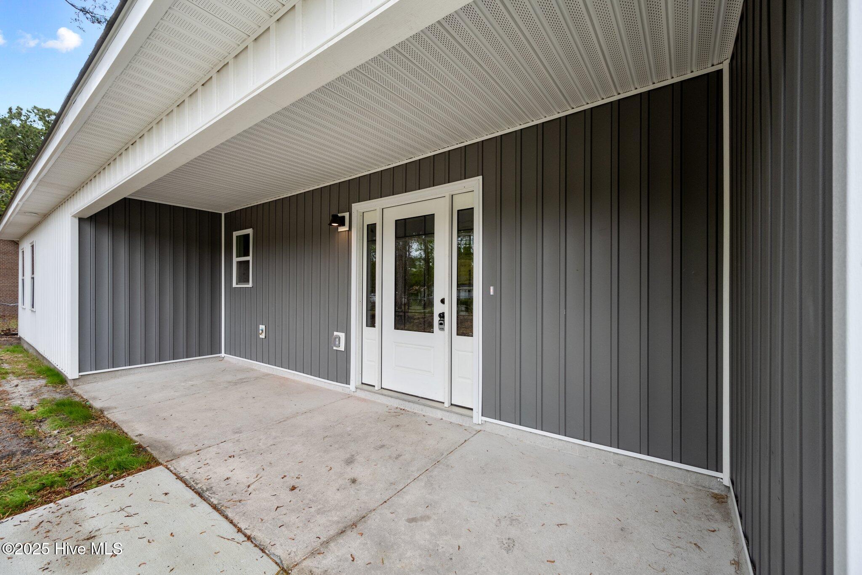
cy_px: 288
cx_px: 431
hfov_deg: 104.3
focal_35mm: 14
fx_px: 335
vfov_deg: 81.2
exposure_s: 1/160
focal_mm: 14
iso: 250
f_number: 7.1
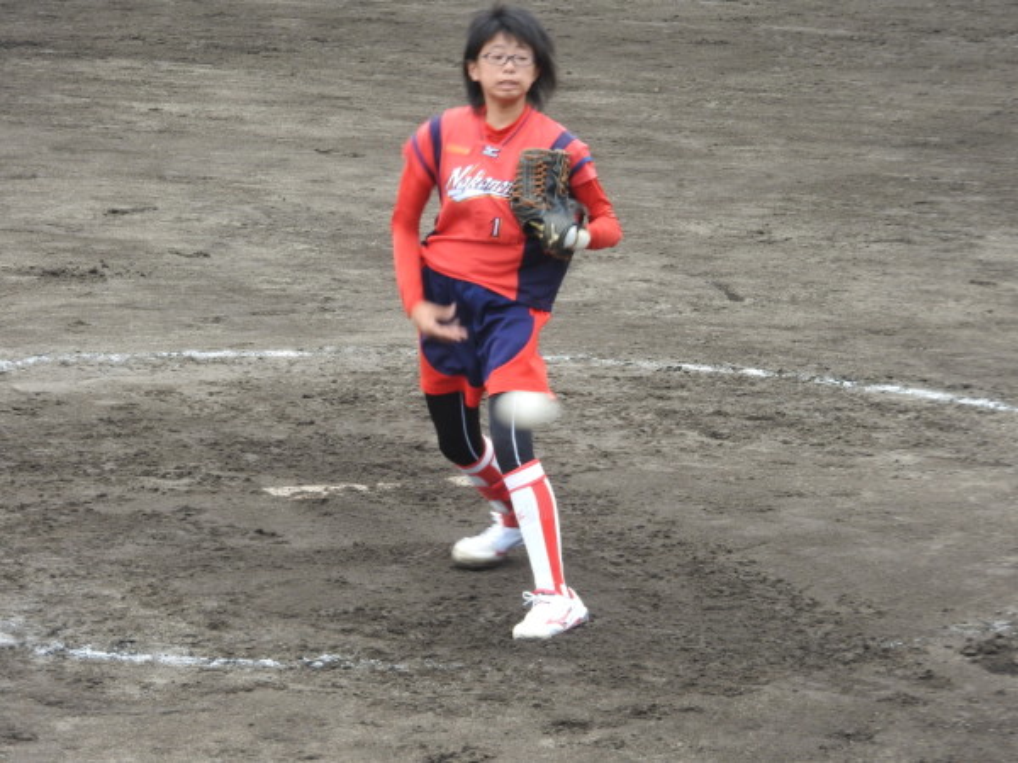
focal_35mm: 250
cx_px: 509
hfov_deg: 7.9
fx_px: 7352
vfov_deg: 5.9
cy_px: 382
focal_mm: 44.8
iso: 125
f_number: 5.5
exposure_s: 1/125
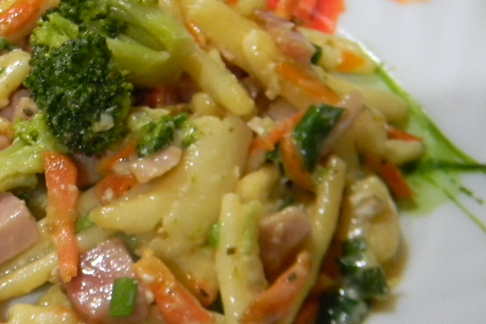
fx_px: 945
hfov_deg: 28.3
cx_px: 104
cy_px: 195
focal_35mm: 70
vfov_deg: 19.4
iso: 400
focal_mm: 7.3
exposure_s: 1/16.1
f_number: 3.8
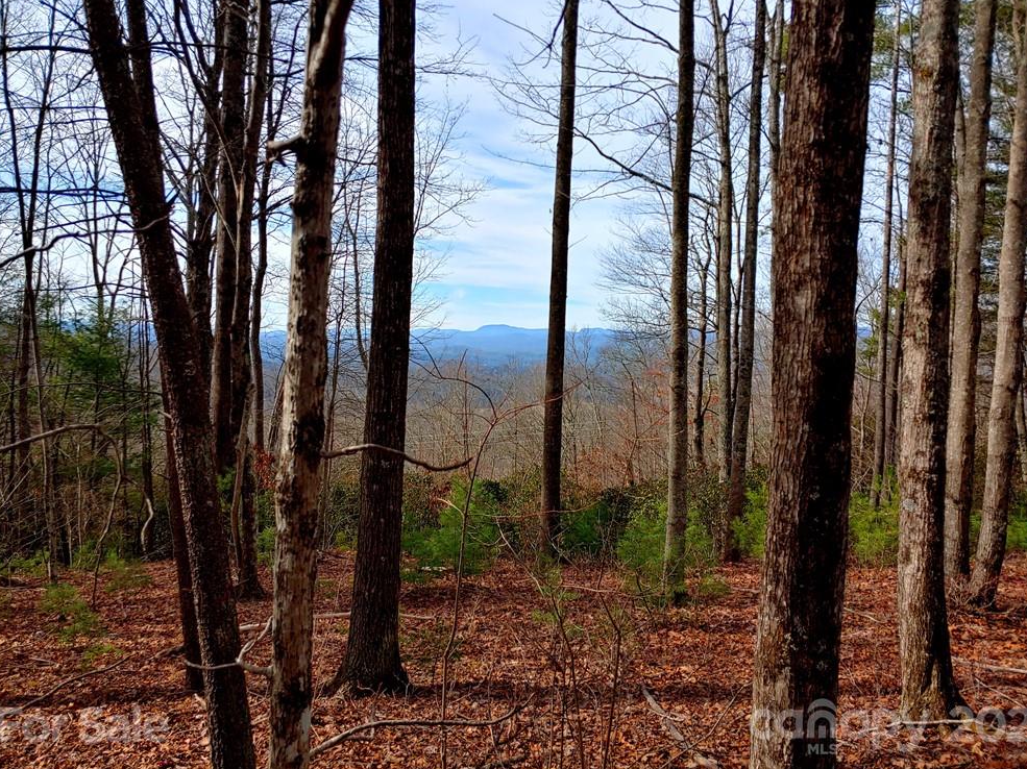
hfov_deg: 67.3
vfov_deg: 53.0
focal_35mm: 26
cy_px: 375
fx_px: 771
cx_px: 524
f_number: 1.5
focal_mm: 4.23
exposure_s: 1/1724
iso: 50
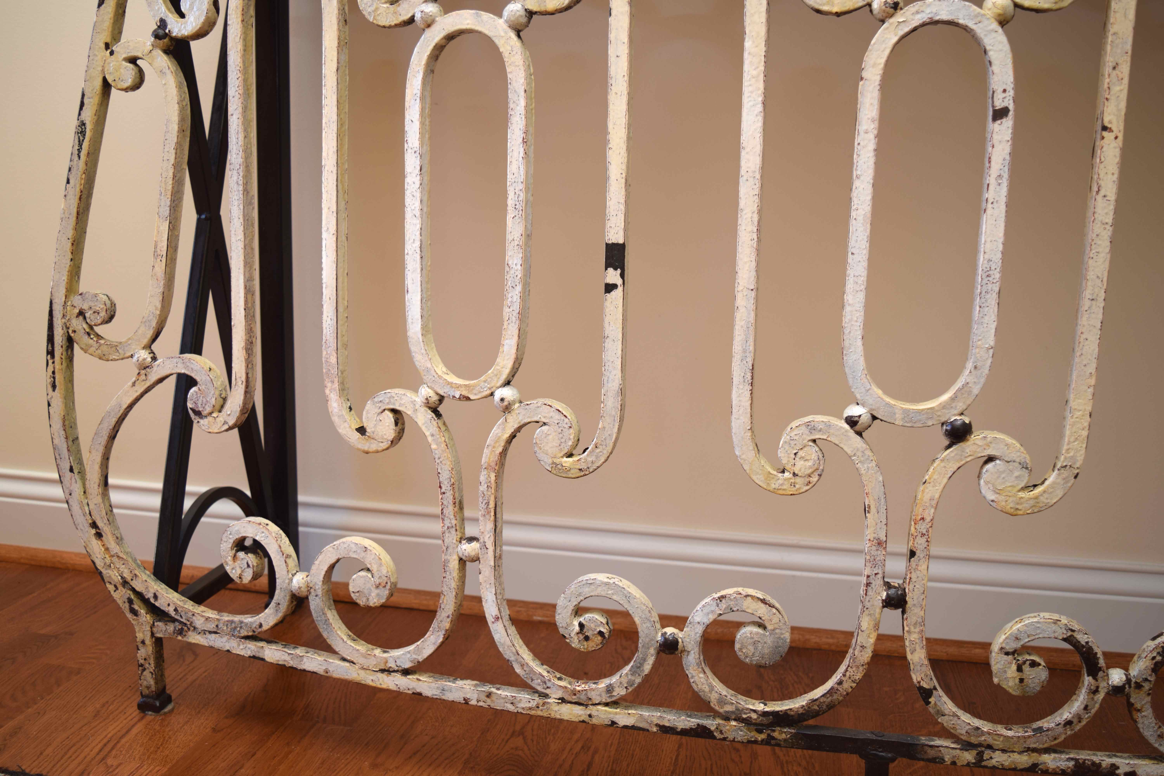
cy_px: 388
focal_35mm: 34
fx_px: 1115
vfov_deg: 38.4
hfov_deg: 55.1
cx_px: 582
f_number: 3.8
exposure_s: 1/60
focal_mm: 23
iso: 100
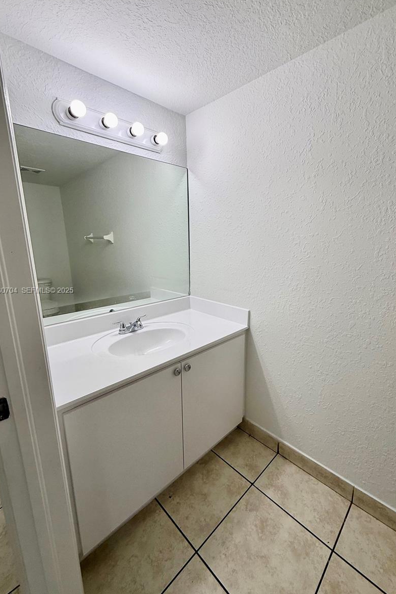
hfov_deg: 77.3
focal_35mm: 15
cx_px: 208
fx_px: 247
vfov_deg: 100.4
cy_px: 291
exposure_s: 1/169
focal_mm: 2.22
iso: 50
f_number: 2.2
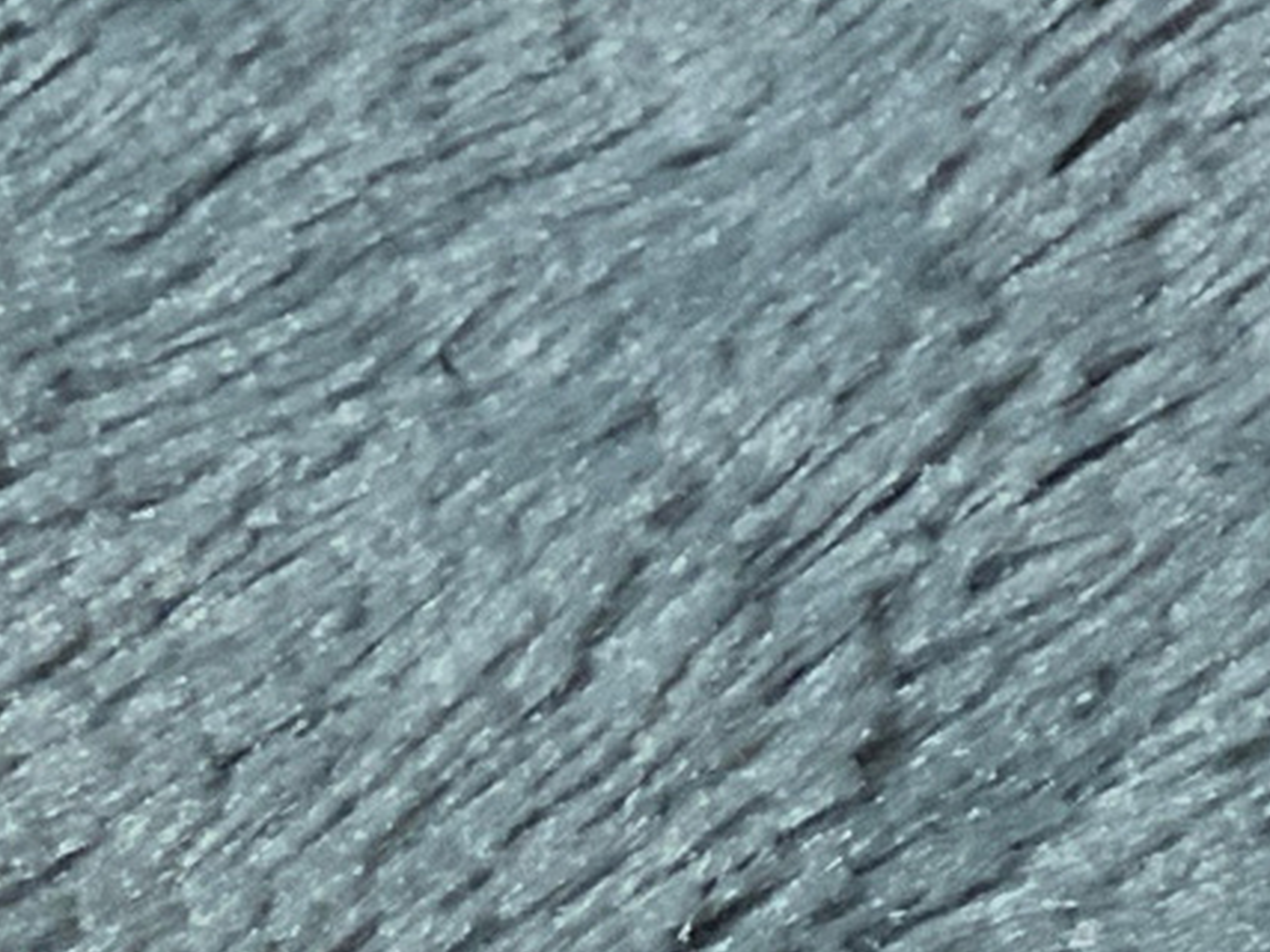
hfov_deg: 9.6
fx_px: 6382
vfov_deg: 7.9
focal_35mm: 174
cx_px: 3346
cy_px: -1306
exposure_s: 1/104
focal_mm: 3
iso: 50
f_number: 1.8
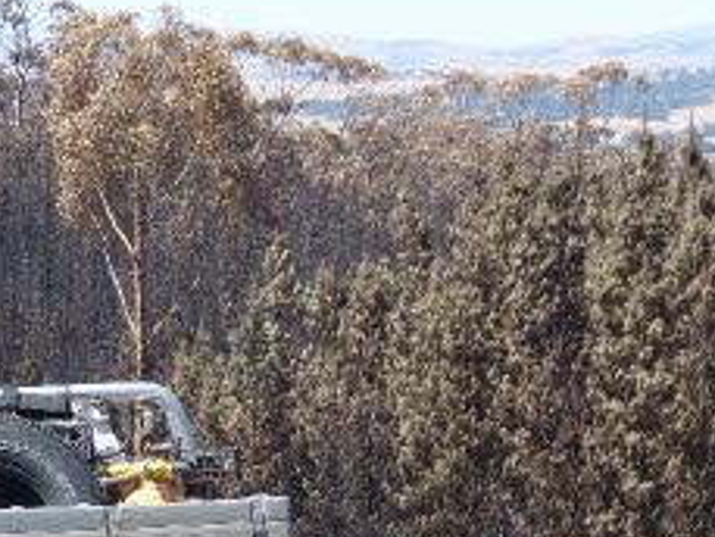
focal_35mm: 299
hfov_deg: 6.6
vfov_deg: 5.0
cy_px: 456
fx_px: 6179
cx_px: 584
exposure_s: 1/500
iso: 100
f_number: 4
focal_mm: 19.3
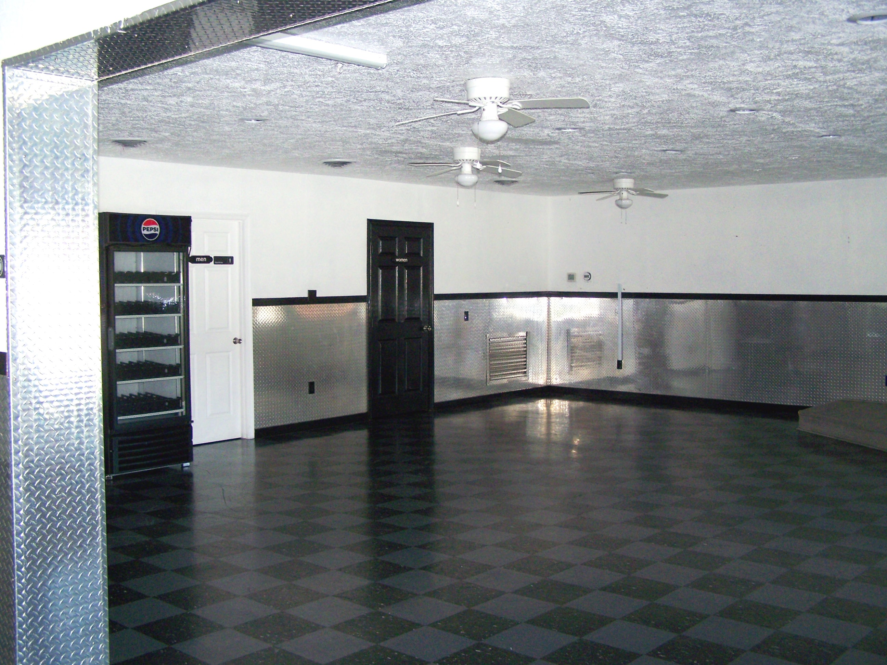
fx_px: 974
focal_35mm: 38
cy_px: 332
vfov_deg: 37.7
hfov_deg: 49.0
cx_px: 444
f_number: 2.8
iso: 160
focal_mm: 6.3
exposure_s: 1/60
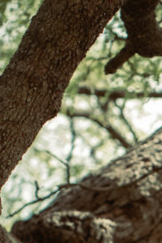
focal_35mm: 461
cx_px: 187
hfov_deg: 3.0
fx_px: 3112
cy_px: 309
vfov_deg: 4.5
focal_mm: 85
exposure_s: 1/160
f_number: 2.8
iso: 125
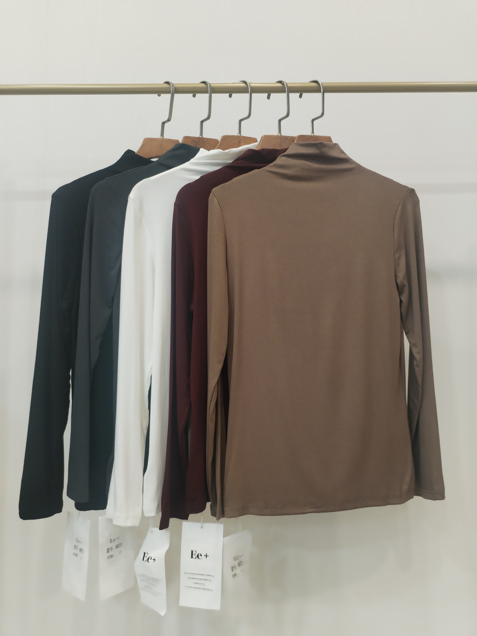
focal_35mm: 29
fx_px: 533
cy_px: 318
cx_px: 238
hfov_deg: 48.2
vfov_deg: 61.7
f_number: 1.8
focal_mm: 4.75
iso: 375
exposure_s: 1/50
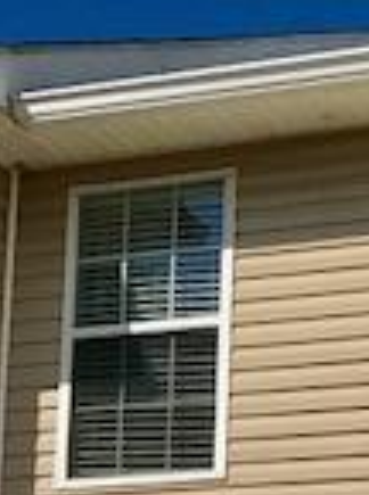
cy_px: 693
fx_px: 1770
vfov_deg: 15.0
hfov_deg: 11.1
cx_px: 653
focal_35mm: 124
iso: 25
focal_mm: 3.99
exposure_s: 1/7407
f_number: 1.8
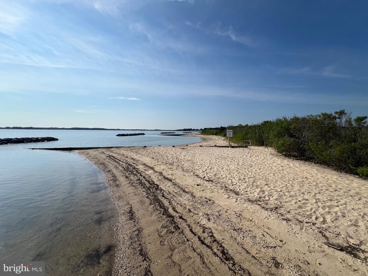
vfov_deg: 89.9
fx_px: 138
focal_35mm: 13
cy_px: 138
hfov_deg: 106.2
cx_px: 184
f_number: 1.8
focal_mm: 1.57
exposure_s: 1/5000
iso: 40
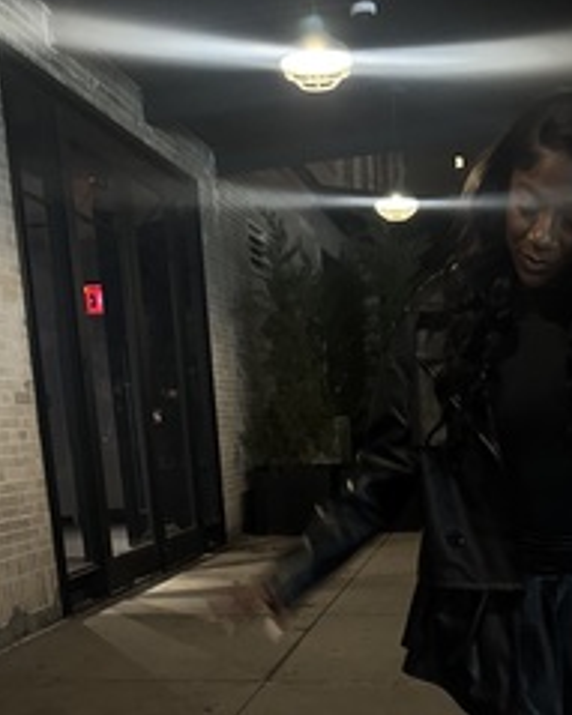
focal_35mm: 49
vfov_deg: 35.6
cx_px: 382
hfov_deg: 30.6
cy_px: 652
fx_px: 1038
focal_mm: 6.76
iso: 800
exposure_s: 1/40
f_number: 1.78
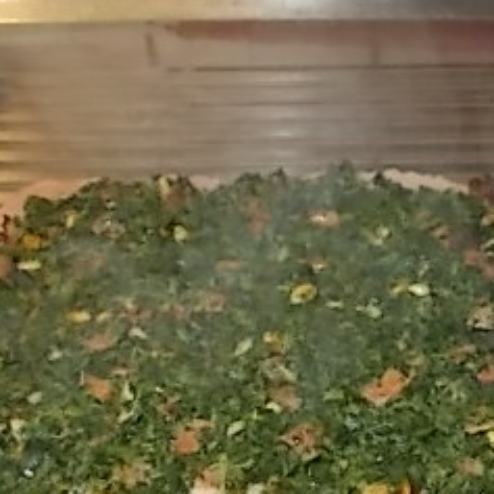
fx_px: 1001
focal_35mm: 62
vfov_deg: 26.8
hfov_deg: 27.3
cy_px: 444
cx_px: 373
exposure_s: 1/25
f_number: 3.2
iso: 200
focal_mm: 4.6
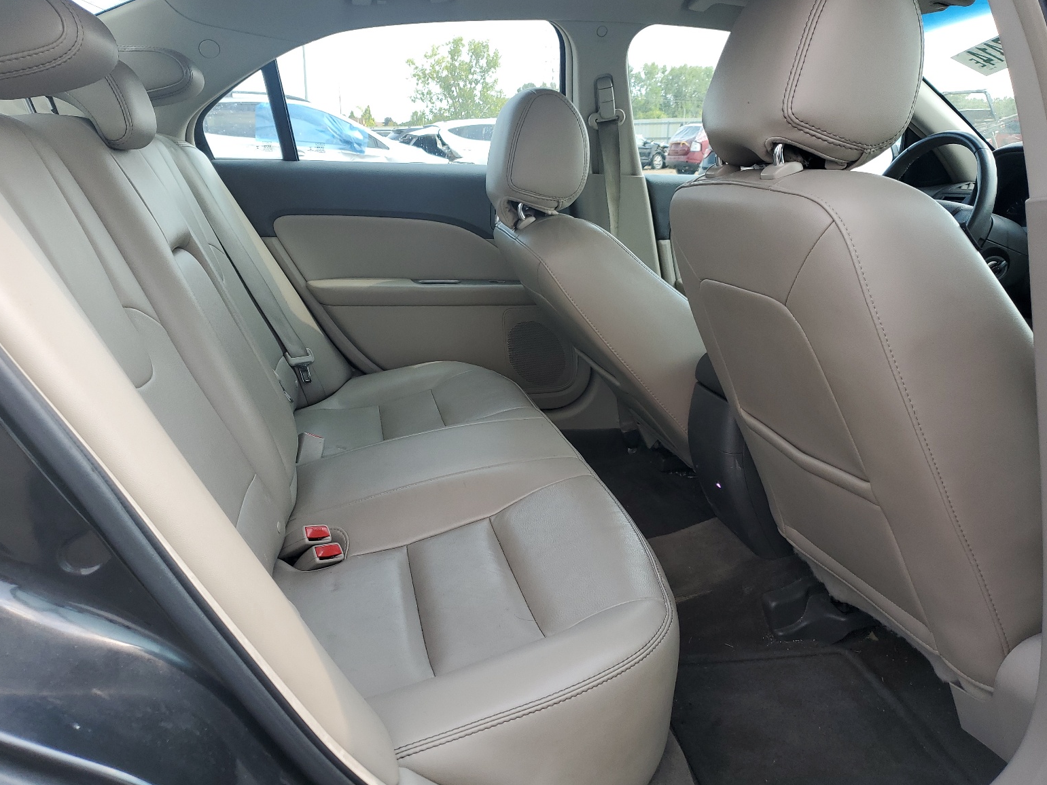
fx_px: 817
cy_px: 391
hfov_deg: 65.3
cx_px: 514
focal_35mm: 27
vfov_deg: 51.4
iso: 50
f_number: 1.5
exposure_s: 1/526
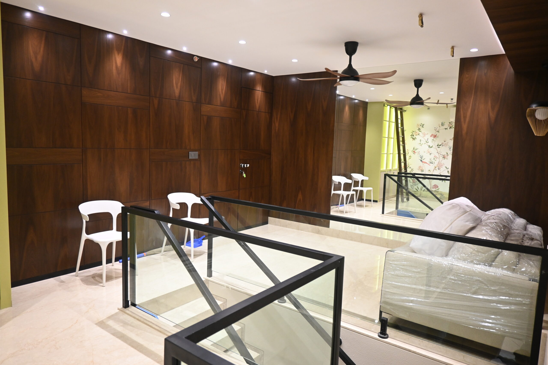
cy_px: 182
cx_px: 274
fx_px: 365
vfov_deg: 53.1
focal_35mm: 24
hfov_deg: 73.7
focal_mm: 16
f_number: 3.5
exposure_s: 1/125
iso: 1100
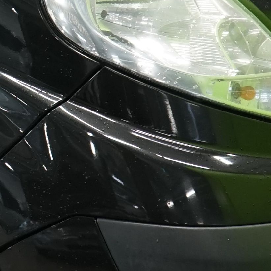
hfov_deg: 7.4
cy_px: 14
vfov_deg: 7.6
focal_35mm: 229
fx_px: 2028
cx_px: -255
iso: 800
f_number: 5.6
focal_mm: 37
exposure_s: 1/50
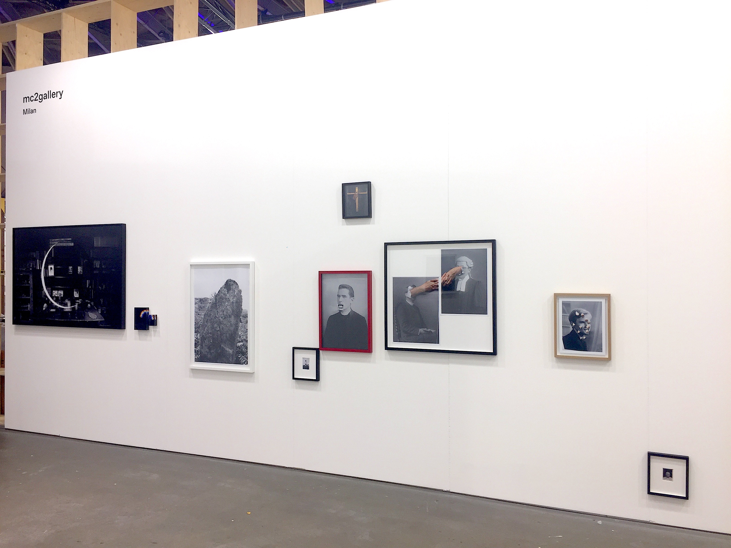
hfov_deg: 61.7
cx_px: 366
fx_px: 612
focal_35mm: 29
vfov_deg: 48.2
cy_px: 274
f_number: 2.2
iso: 32
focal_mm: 4.15
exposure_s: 1/50
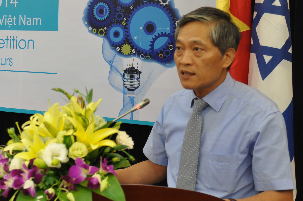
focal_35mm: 79
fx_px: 665
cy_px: 58
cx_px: 17
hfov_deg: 24.8
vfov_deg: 17.2
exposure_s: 1/13
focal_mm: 25
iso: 200
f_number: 4
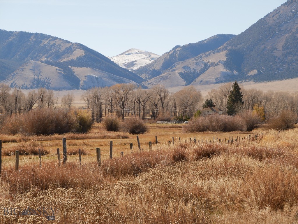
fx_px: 1033
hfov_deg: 16.4
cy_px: 112
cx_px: 149
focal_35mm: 120
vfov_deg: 12.4
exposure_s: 1/400
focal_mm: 60
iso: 200
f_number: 8
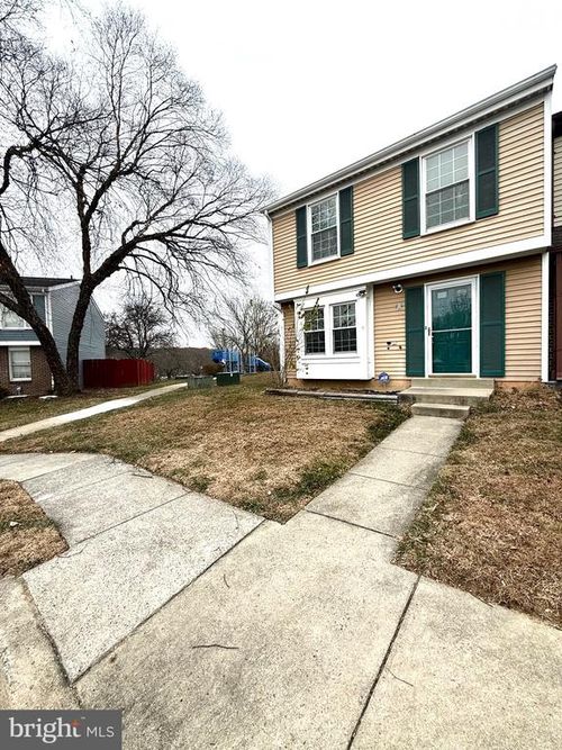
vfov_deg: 102.1
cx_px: 281
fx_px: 303
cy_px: 375
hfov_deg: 85.7
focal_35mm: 14
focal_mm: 2.22
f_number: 2.2
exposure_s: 1/607
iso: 50
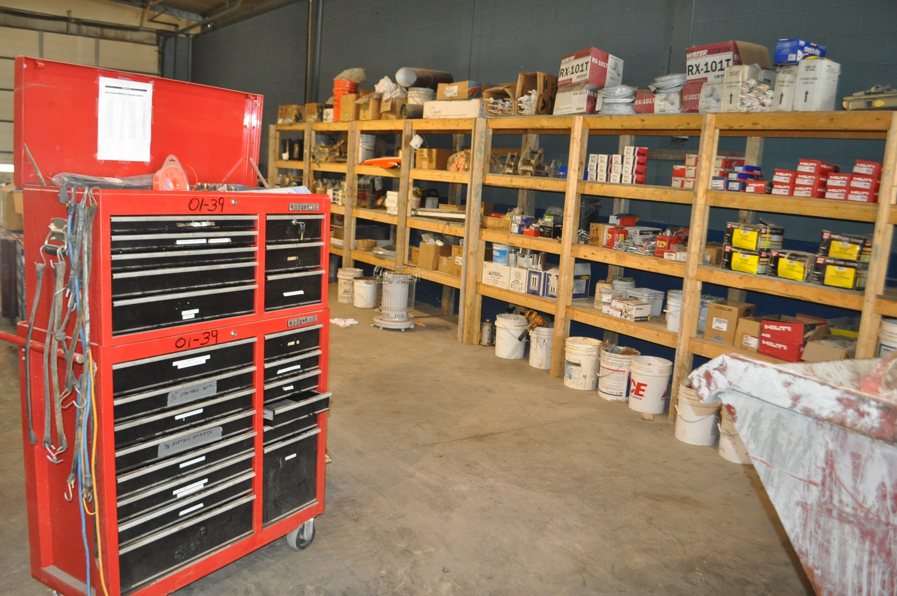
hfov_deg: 62.0
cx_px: 448
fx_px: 747
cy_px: 298
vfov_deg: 43.5
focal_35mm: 30
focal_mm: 20
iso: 800
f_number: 3.8
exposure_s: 1/60
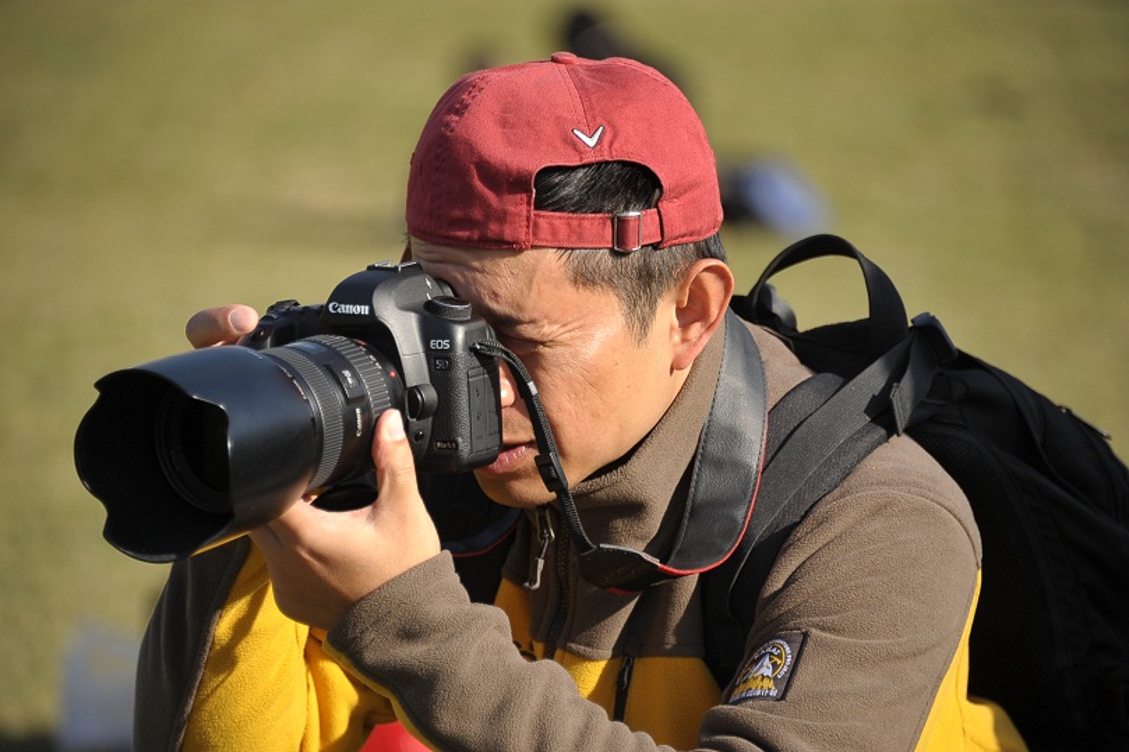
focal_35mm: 300
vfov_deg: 4.6
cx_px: 564
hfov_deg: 6.9
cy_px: 376
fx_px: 9406
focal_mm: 300
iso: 500
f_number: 5.6
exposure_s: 1/1000
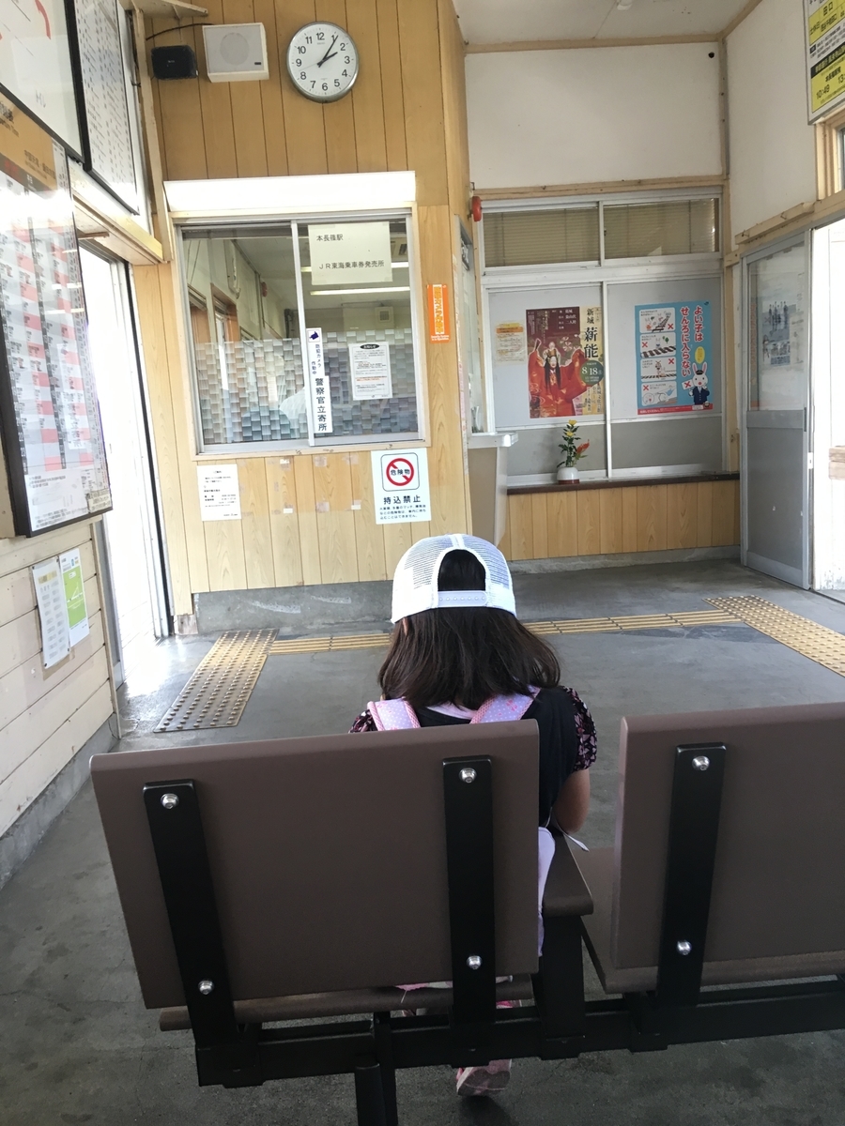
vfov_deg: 61.7
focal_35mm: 29
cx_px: 422
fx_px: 944
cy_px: 563
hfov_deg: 48.2
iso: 40
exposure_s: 1/30
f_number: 2.2
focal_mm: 4.15
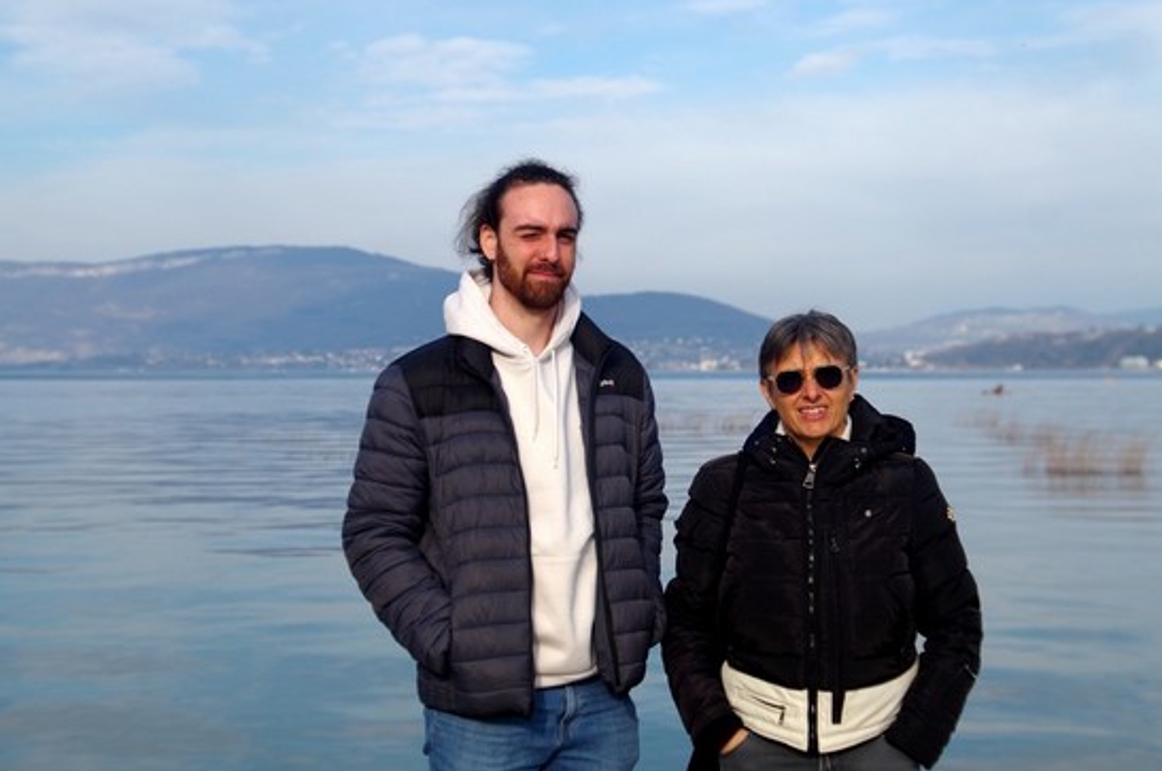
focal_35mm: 76
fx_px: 2449
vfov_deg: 17.9
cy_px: 352
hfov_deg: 26.7
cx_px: 673
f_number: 4
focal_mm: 42.5
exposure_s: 1/800
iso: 100
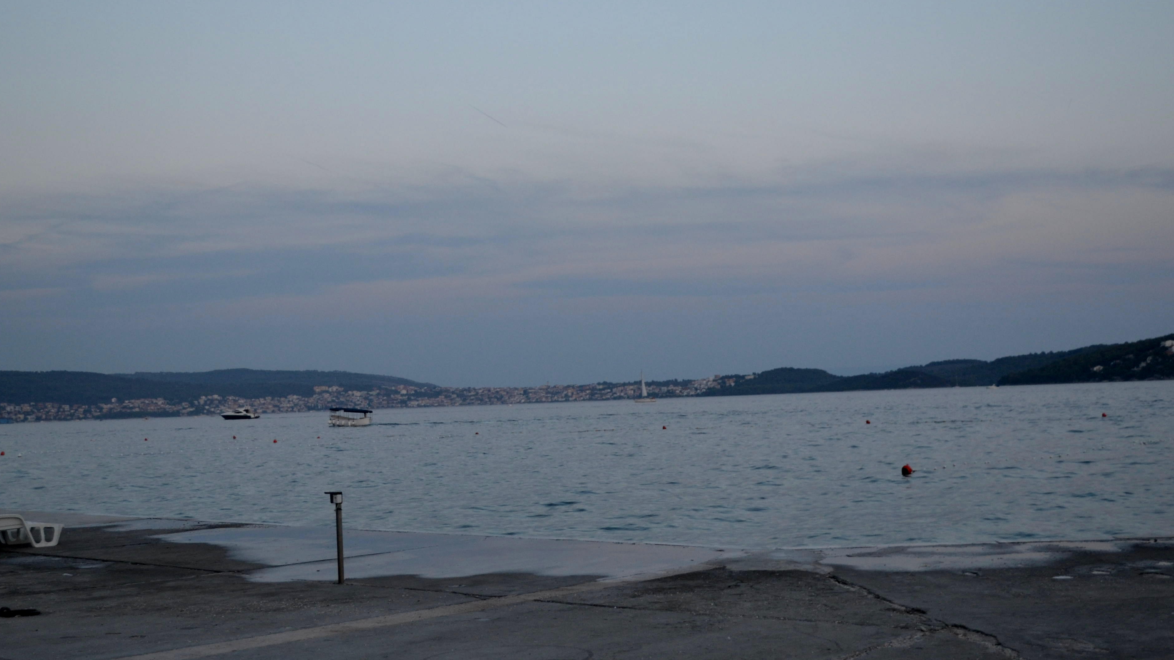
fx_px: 1432
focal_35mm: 46
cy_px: 332
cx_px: 523
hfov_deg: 44.5
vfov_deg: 26.0
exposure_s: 1/60
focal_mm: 24
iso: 400
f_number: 4
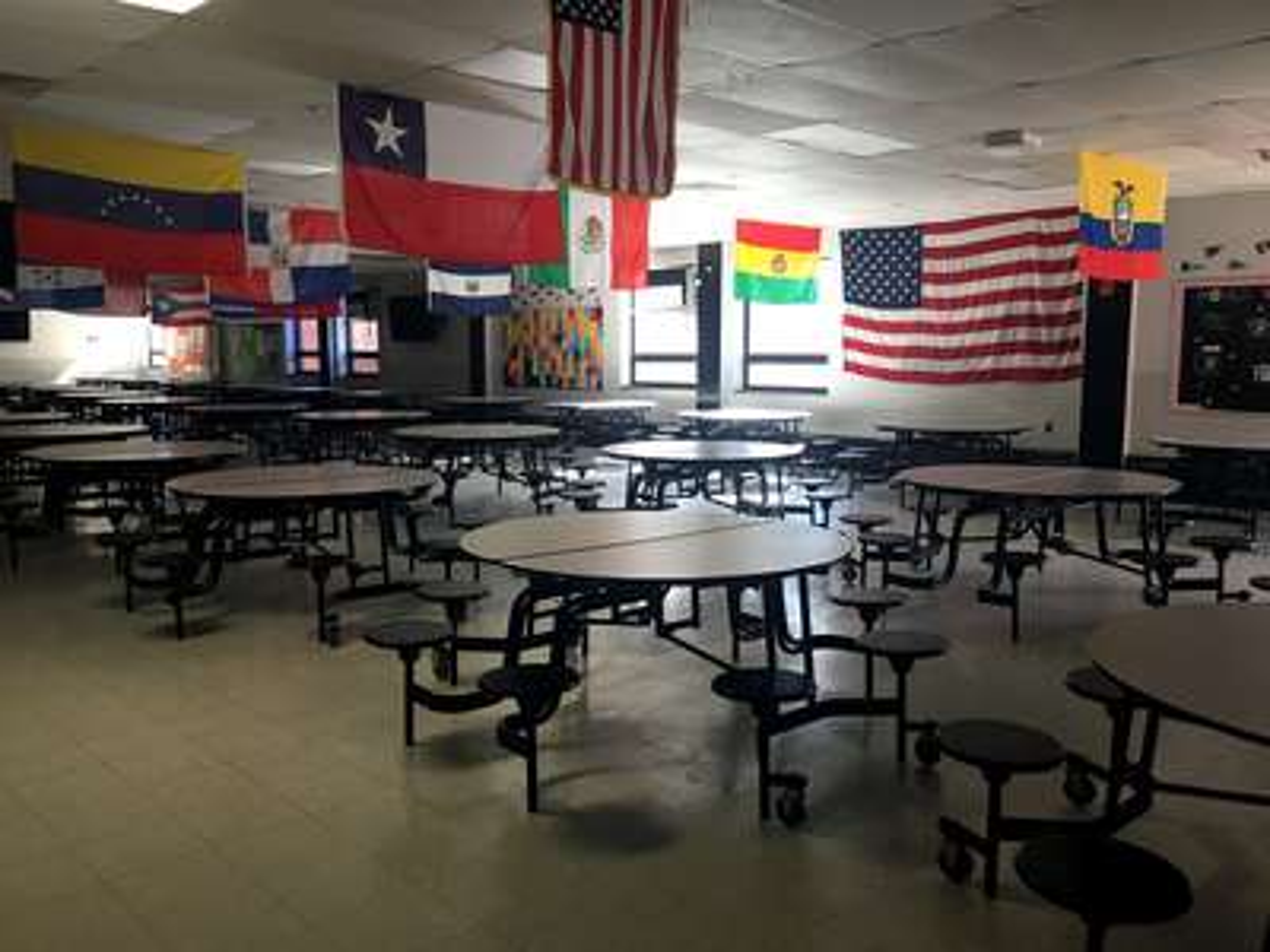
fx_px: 1064
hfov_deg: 61.7
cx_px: 635
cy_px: 476
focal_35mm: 29
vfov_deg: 48.2
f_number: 2.2
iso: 32
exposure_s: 1/30
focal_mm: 4.15
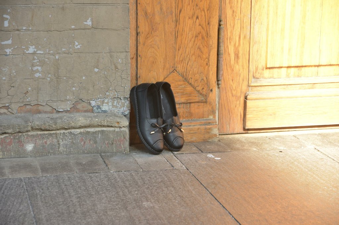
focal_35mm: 87
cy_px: 112
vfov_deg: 15.7
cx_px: 170
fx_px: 819
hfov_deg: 23.4
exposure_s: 1/40
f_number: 4
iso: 100
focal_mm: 58
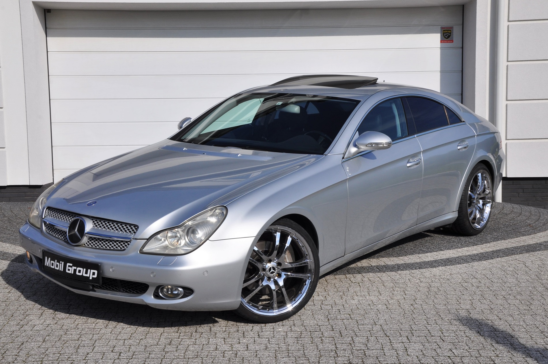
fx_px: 775
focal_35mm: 51
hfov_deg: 38.9
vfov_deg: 26.4
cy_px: 182
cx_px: 274
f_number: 16
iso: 250
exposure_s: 1/250
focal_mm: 34
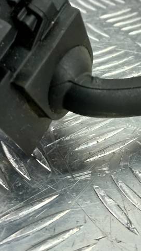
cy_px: 89
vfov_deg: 35.8
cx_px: 116
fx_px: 386
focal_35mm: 58
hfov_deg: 20.4
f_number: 1.8
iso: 100
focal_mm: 4.6
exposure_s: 1/50
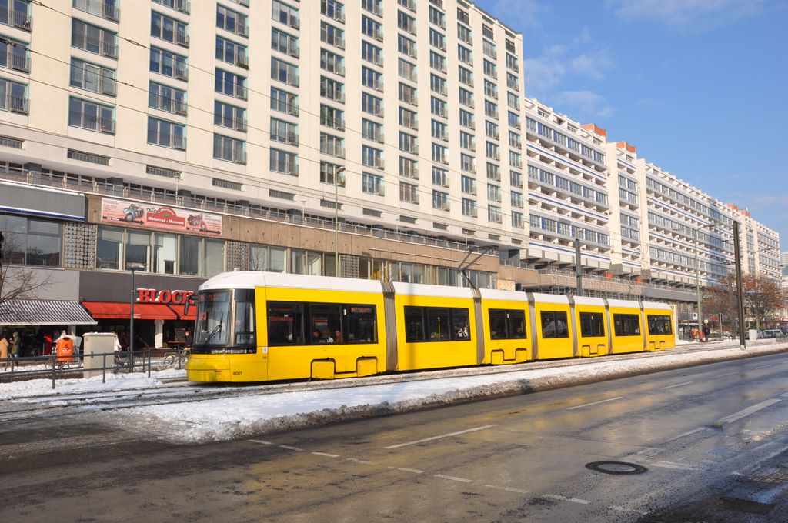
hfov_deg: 59.6
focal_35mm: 32
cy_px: 262
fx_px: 689
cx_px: 394
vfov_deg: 41.6
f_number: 13
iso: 200
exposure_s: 1/160
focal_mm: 21
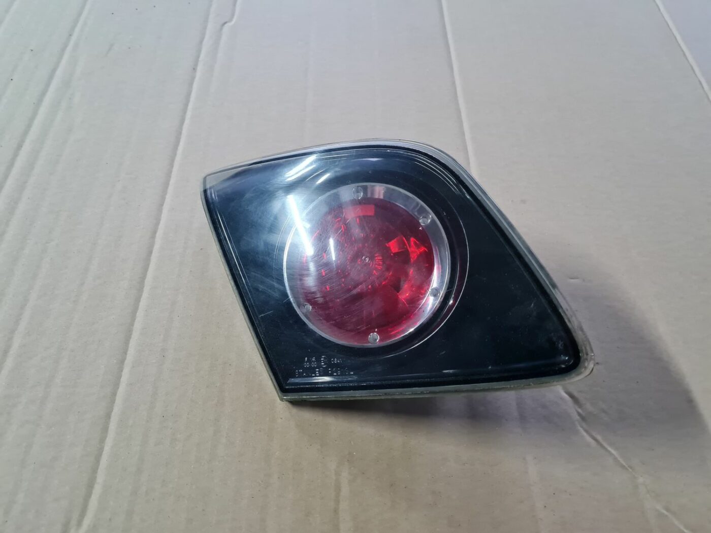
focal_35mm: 26
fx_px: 534
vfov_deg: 53.1
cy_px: 266
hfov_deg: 67.3
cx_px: 356
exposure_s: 1/50
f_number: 1.8
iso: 800
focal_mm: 5.4
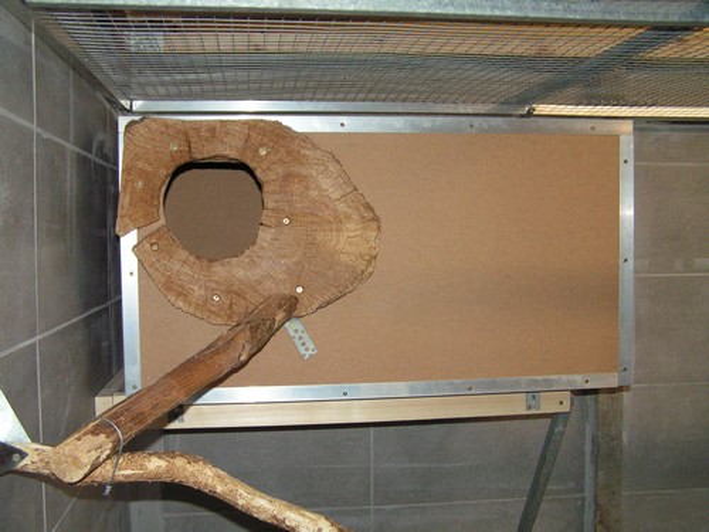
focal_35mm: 38
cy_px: 266
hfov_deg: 49.0
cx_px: 354
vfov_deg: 37.7
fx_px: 778
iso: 200
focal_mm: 6.3
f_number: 2.8
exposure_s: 1/40
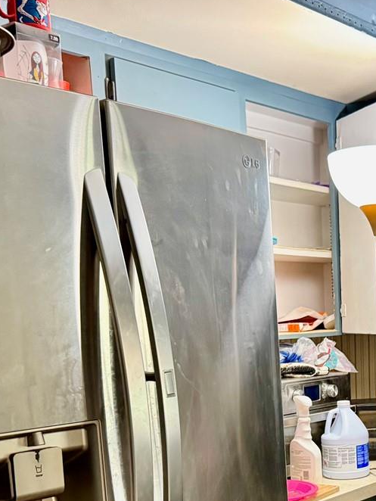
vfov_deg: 31.7
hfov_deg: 24.3
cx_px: 359
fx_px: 839
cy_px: 445
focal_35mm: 58
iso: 500
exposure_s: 1/60
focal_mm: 6.76
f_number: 1.78
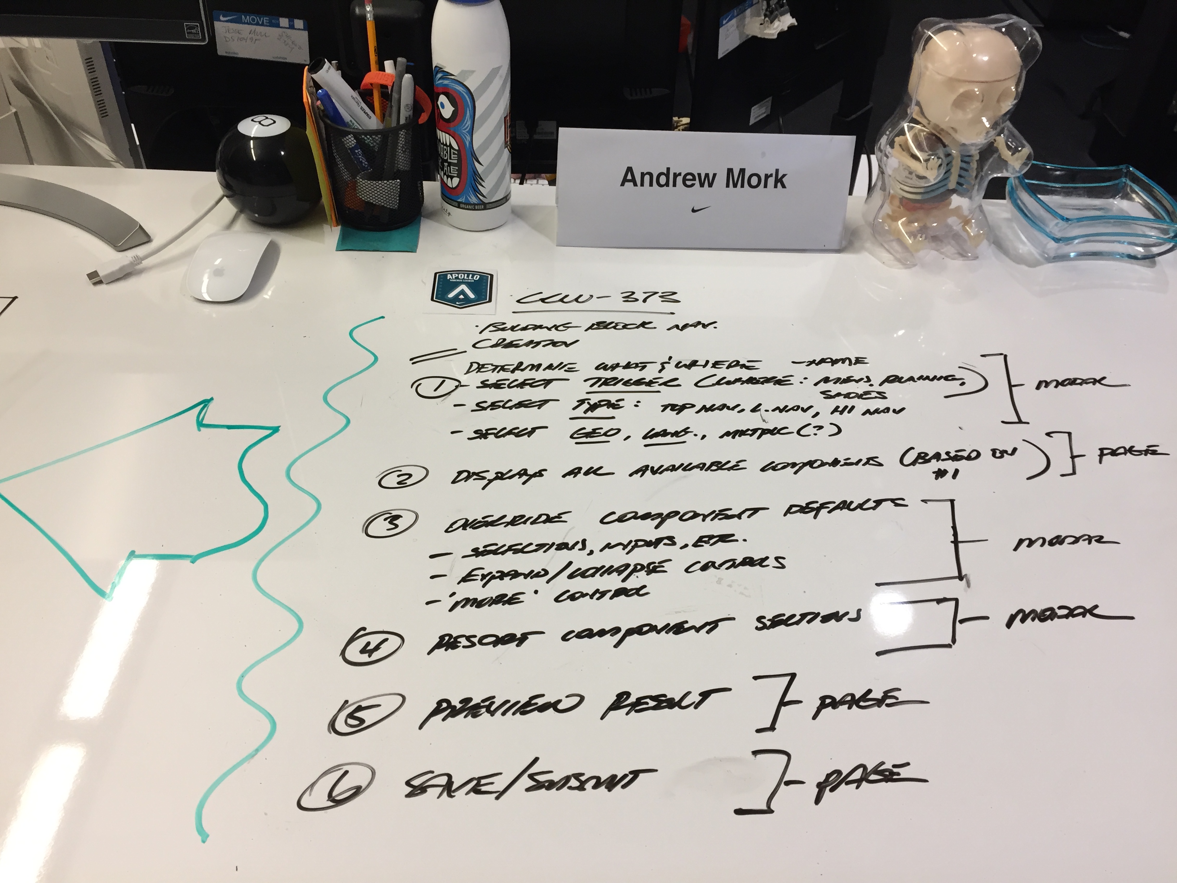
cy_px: 442
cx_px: 588
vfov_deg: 48.2
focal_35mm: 29
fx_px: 986
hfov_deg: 61.7
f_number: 2.2
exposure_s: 1/30
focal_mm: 4.15
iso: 64
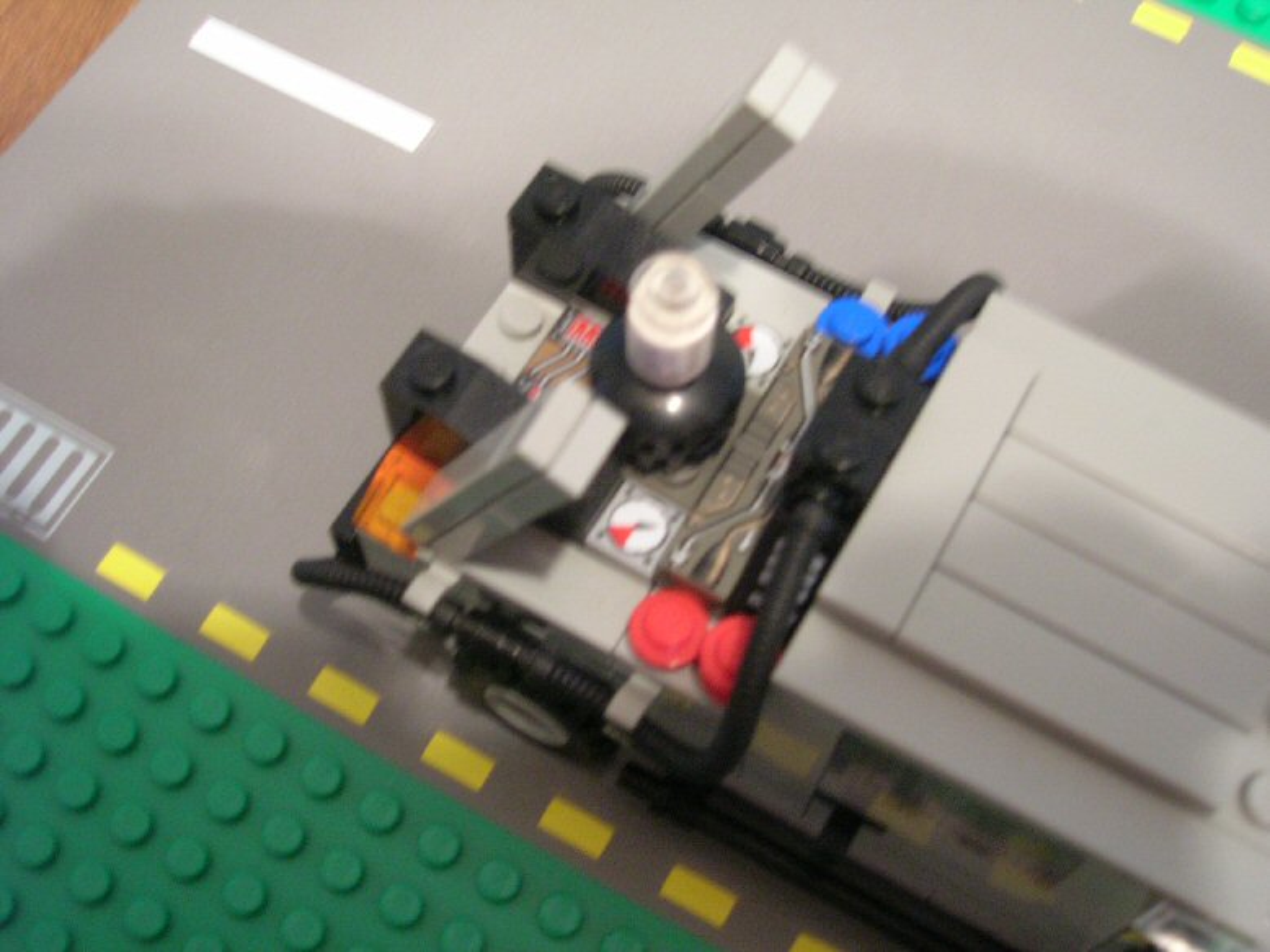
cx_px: 635
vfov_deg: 34.3
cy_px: 476
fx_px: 1540
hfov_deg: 44.8
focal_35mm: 42
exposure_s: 1/1.8
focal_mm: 7
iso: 200
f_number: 3.1
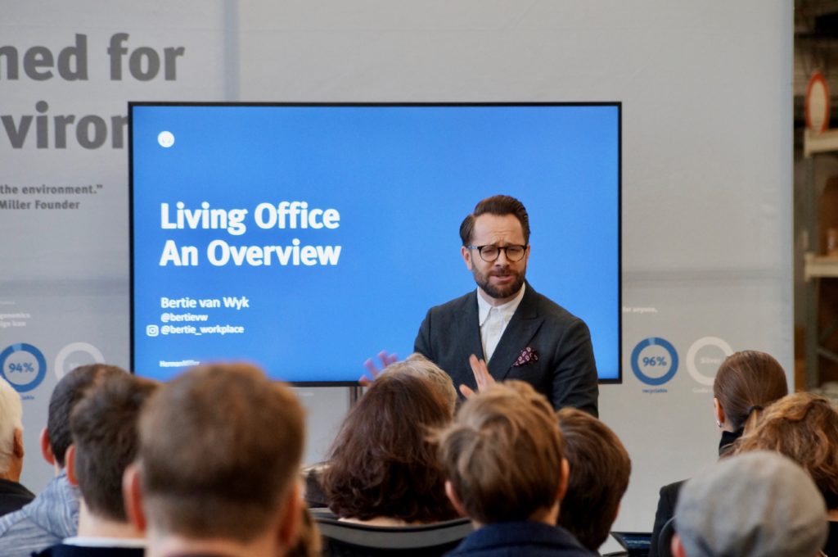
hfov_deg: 10.2
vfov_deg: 6.8
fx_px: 4696
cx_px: 419
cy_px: 278
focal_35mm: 202
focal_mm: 135
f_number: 5.6
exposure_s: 1/30
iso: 800
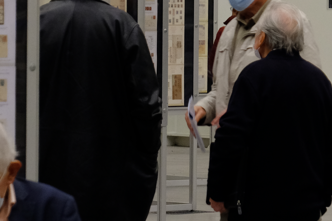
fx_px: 3043
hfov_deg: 6.2
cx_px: 178
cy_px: 114
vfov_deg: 4.2
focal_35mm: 330
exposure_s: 1/60
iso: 2000
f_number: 5.3
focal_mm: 66.2
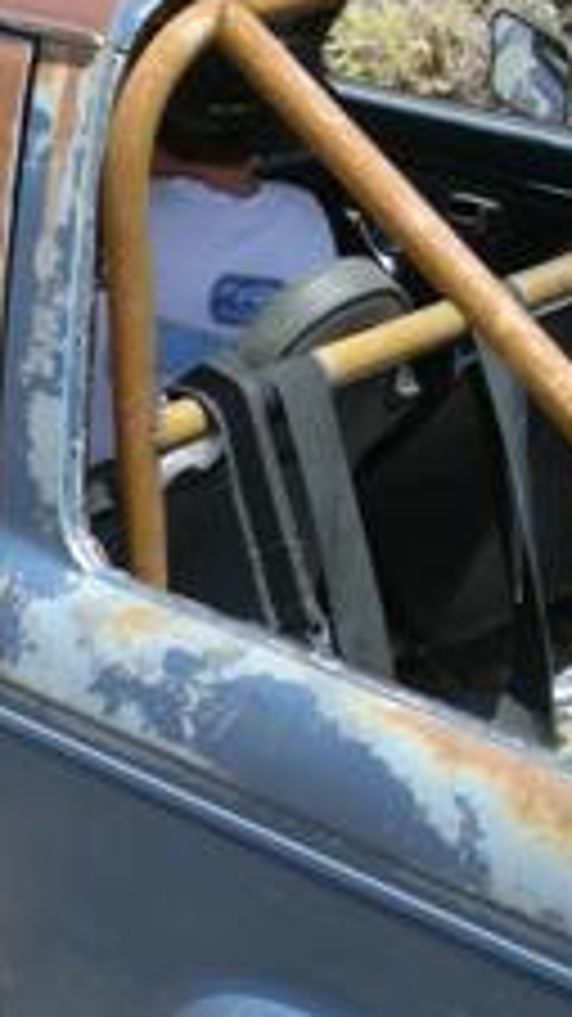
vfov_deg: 19.8
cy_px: 603
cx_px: -194
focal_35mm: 108
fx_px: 2914
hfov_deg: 10.9
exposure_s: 1/436
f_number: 2.8
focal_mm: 5.7
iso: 50
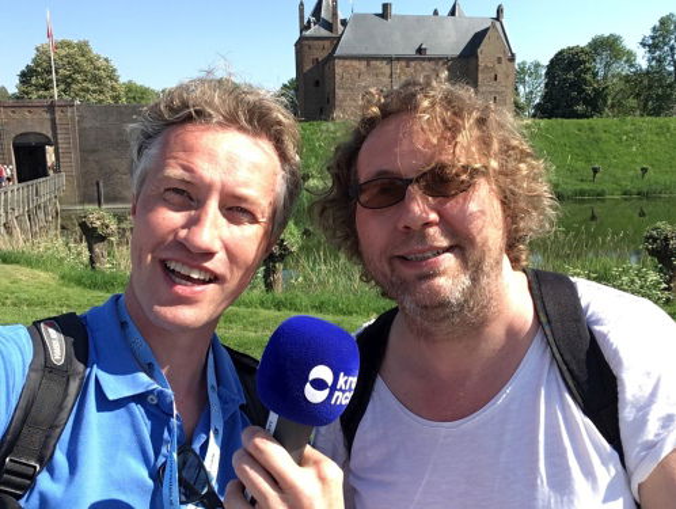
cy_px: 254
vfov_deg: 45.5
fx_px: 606
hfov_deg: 58.3
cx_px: 338
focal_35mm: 31
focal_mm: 2.15
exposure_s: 1/1006
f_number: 2.4
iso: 50
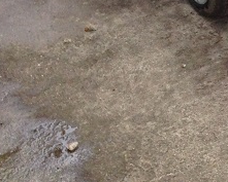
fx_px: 1006
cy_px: -50
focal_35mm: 149
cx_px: 497
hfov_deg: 11.3
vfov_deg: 10.2
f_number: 2.4
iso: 64
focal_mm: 4.13
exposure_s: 1/120
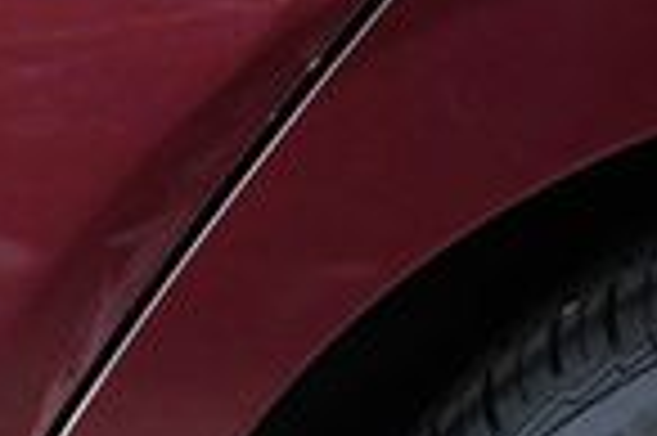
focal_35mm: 211
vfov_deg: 6.3
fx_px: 3846
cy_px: 917
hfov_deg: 9.5
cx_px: 1026
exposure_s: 1/200
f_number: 7.1
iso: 2500
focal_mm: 32
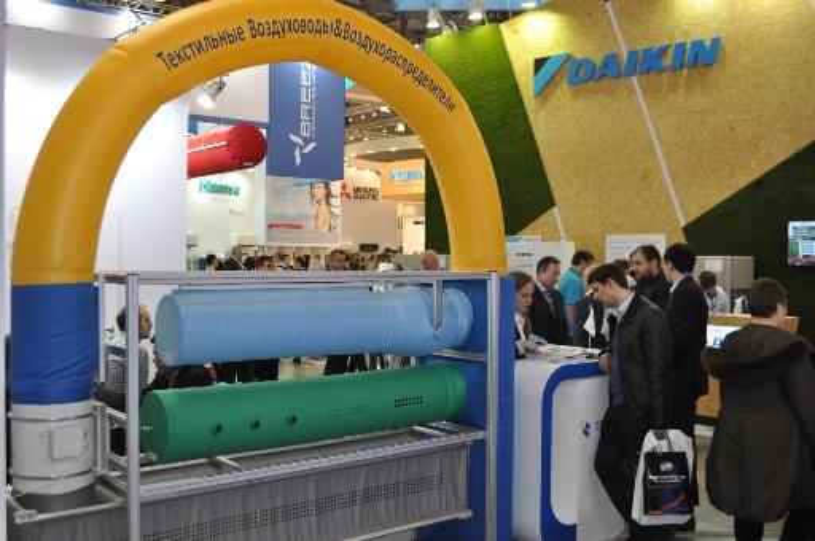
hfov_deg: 49.6
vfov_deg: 34.1
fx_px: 882
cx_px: 408
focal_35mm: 39
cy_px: 270
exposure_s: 1/125
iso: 800
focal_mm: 26
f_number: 4.2
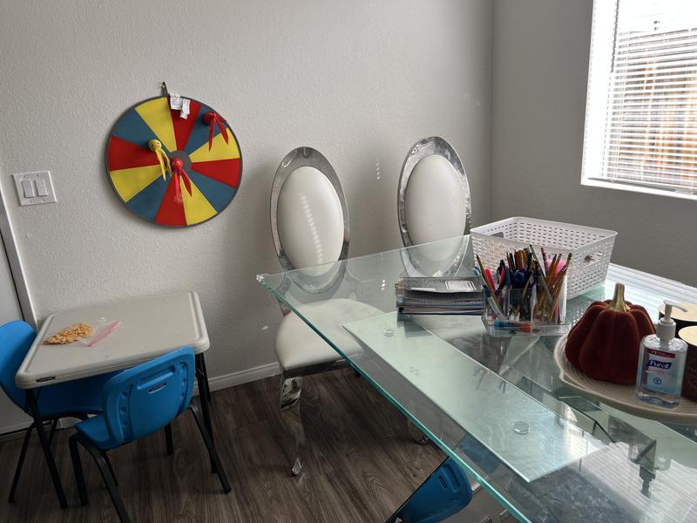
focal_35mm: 26
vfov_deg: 53.1
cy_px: 262
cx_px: 348
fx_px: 524
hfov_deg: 67.3
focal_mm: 5.7
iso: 40
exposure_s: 1/216
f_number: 1.5
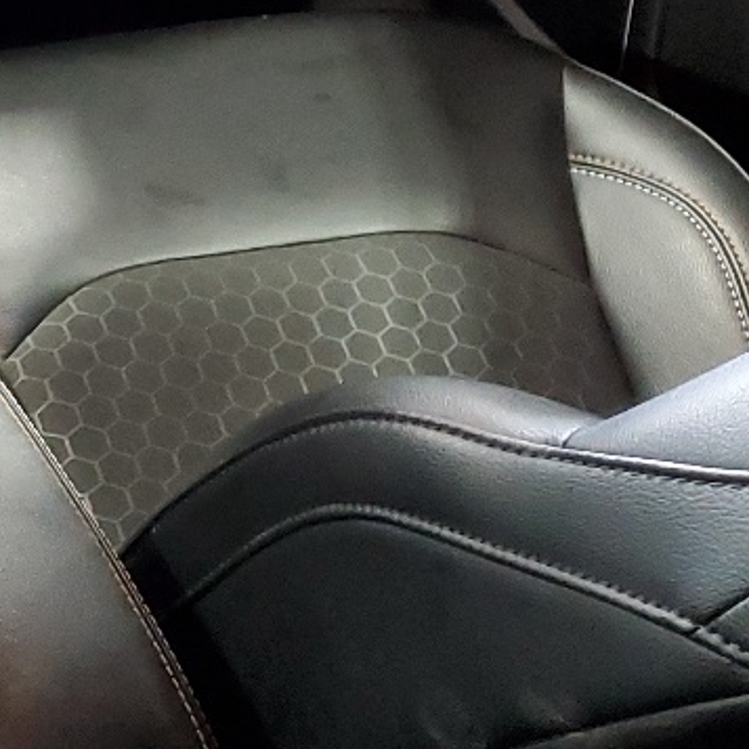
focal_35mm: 103
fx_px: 2521
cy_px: 271
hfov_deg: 15.3
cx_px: -443
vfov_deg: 16.9
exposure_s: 1/15
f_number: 1.5
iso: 309
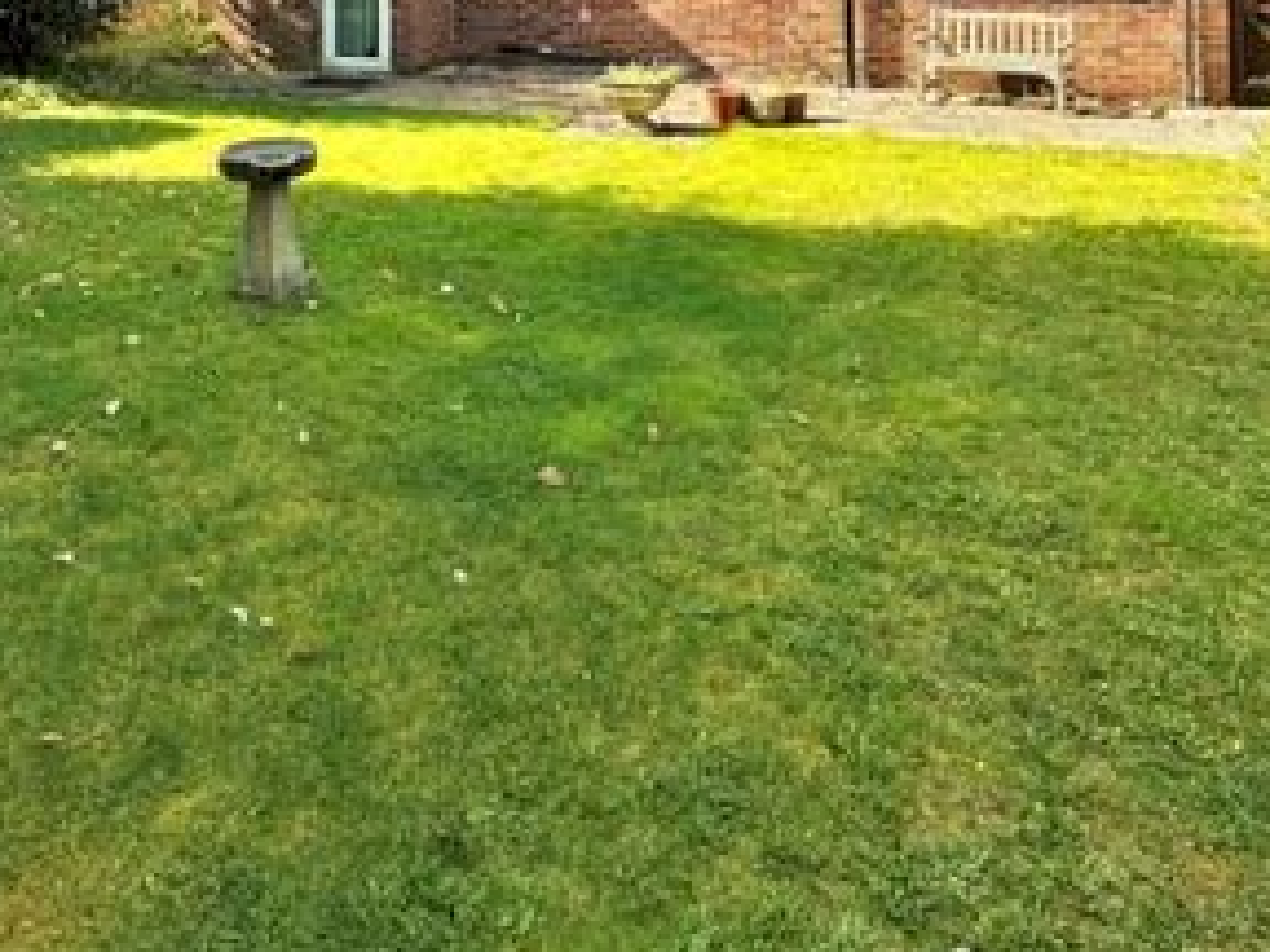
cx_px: 529
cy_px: -139
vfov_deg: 34.8
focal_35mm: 34
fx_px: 1247
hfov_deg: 53.7
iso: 40
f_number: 2.2
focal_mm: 2.22
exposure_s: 1/1435
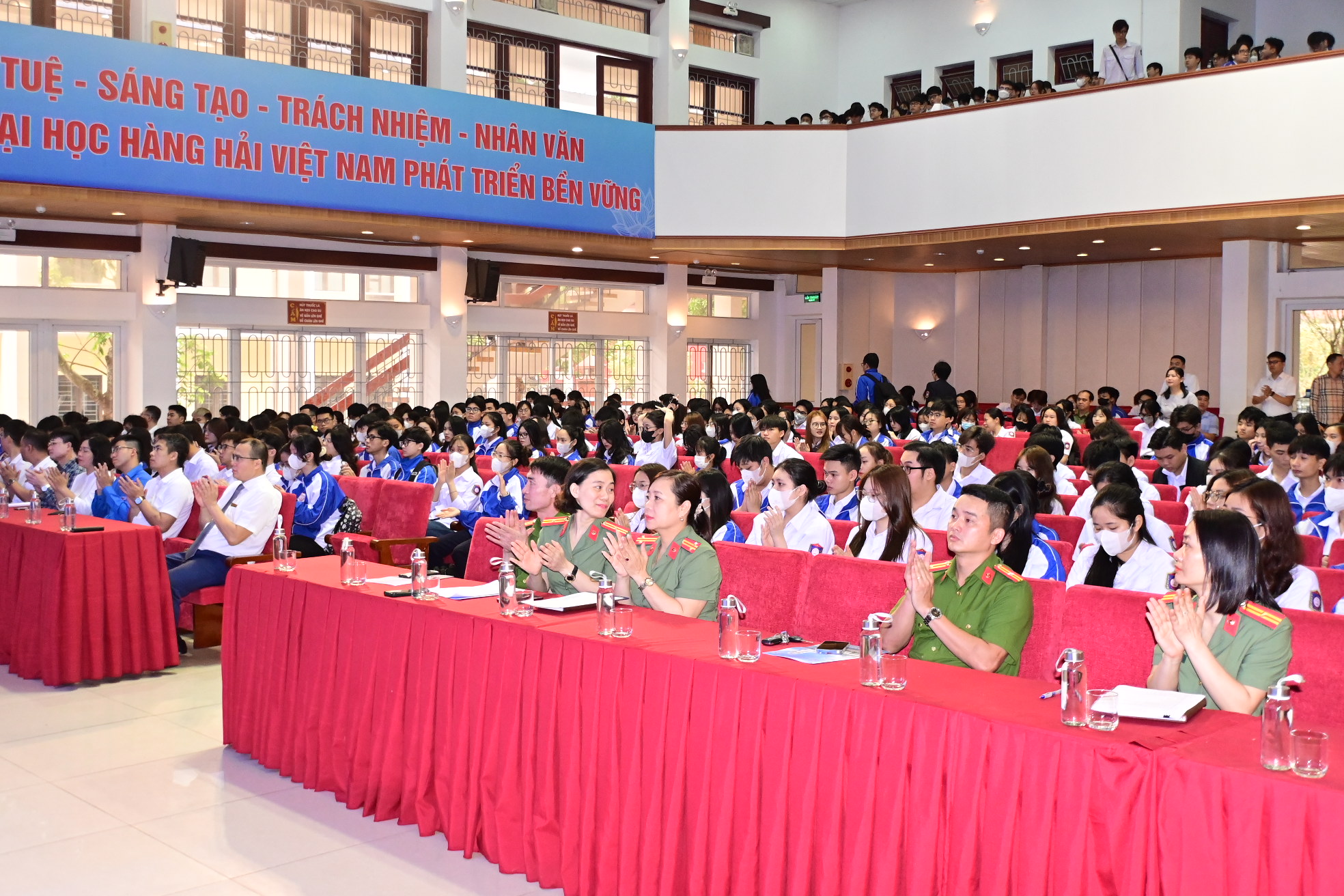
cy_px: 448
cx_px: 672
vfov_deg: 34.2
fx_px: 1456
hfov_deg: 49.6
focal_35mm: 39
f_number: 4.5
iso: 2500
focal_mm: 26
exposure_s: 1/200
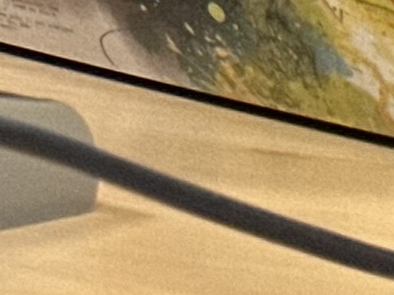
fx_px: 4119
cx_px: -1019
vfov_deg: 4.0
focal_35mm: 362
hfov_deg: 5.0
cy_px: -649
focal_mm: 6.86
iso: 100
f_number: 1.78
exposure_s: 1/60
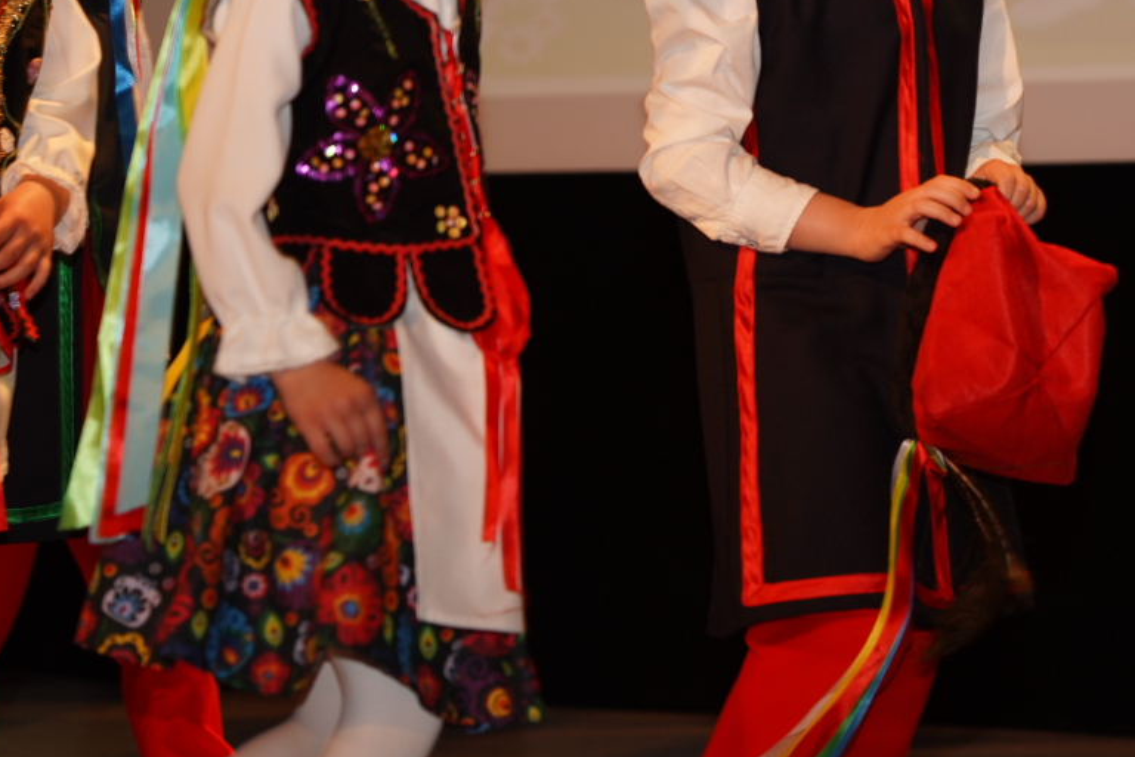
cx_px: 897
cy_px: 159
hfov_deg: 12.0
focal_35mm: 171
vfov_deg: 8.0
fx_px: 5391
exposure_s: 1/100
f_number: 4
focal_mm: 101
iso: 640
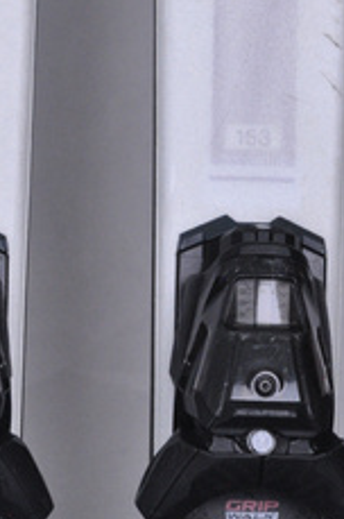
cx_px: 98
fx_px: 4456
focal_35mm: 310
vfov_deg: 6.6
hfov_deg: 4.4
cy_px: 20
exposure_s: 1/125
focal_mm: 105
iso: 3200
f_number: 9.5
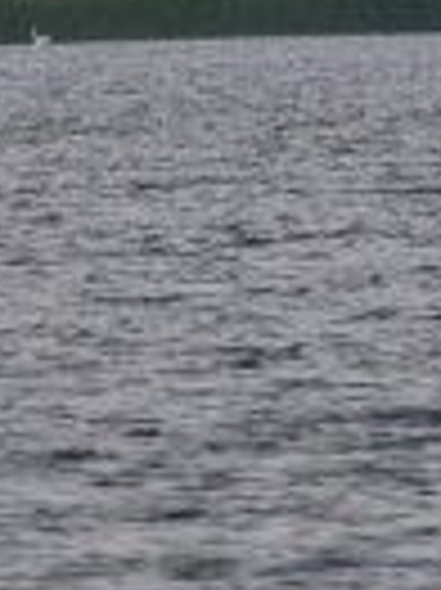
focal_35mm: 3300
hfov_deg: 0.4
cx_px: -270
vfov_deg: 0.6
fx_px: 56147
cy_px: -383
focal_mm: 300
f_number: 5.6
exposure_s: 1/8000
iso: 1000
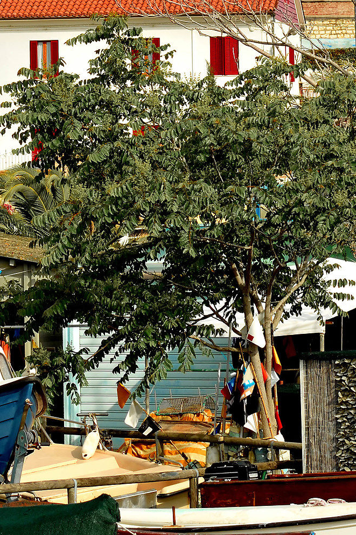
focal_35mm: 254
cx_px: 57
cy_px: 90
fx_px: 3769
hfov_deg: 5.4
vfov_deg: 8.1
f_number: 8
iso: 220
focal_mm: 70
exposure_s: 1/500
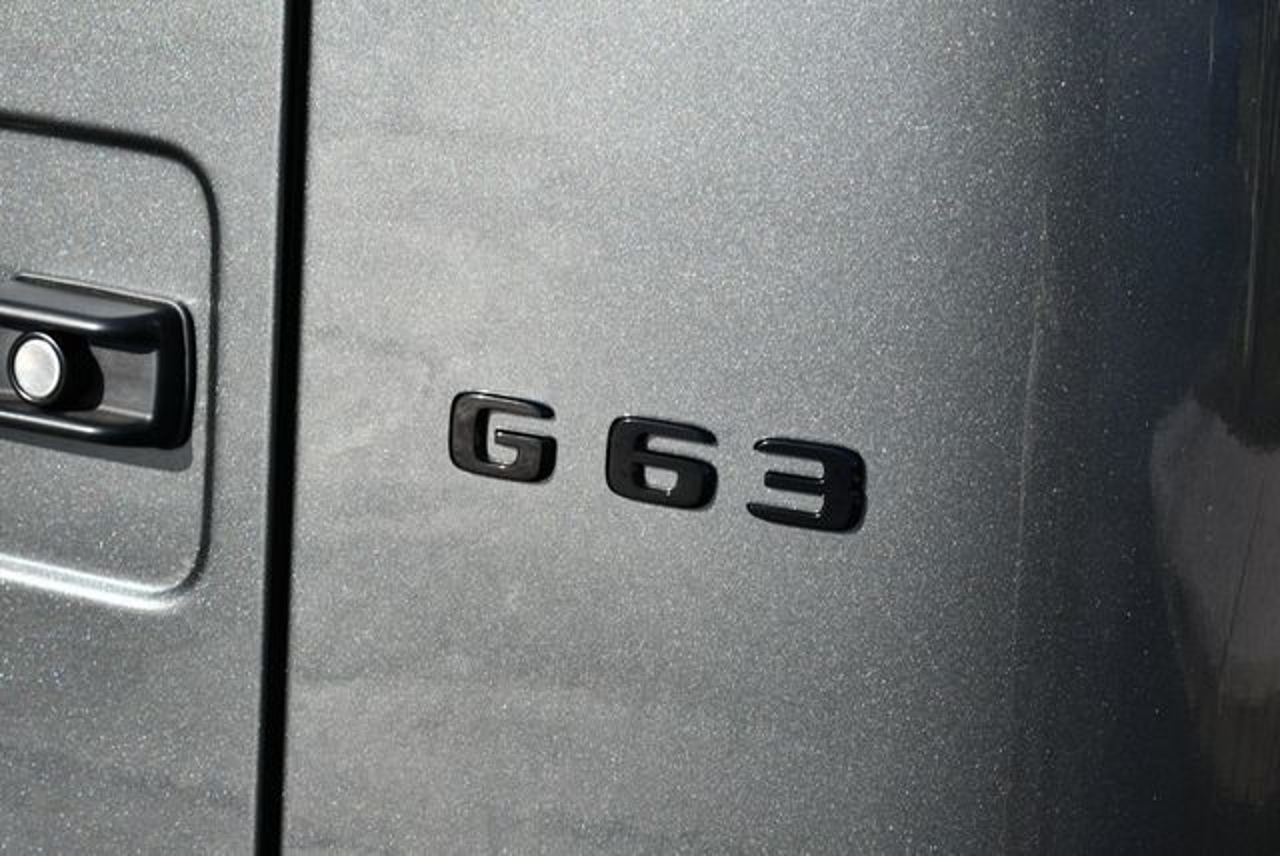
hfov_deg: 24.2
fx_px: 2989
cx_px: 640
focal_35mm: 84
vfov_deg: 16.3
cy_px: 428
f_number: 8
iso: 160
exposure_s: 1/250
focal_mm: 42
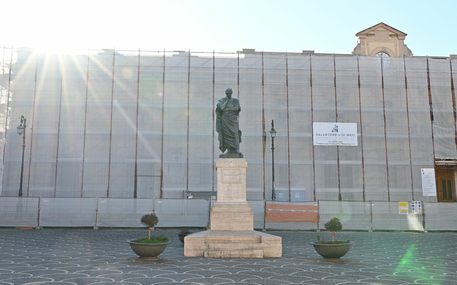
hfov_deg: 52.8
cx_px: 229
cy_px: 140
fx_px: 461
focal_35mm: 37
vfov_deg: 34.4
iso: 100
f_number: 10
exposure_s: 1/60
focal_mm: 24
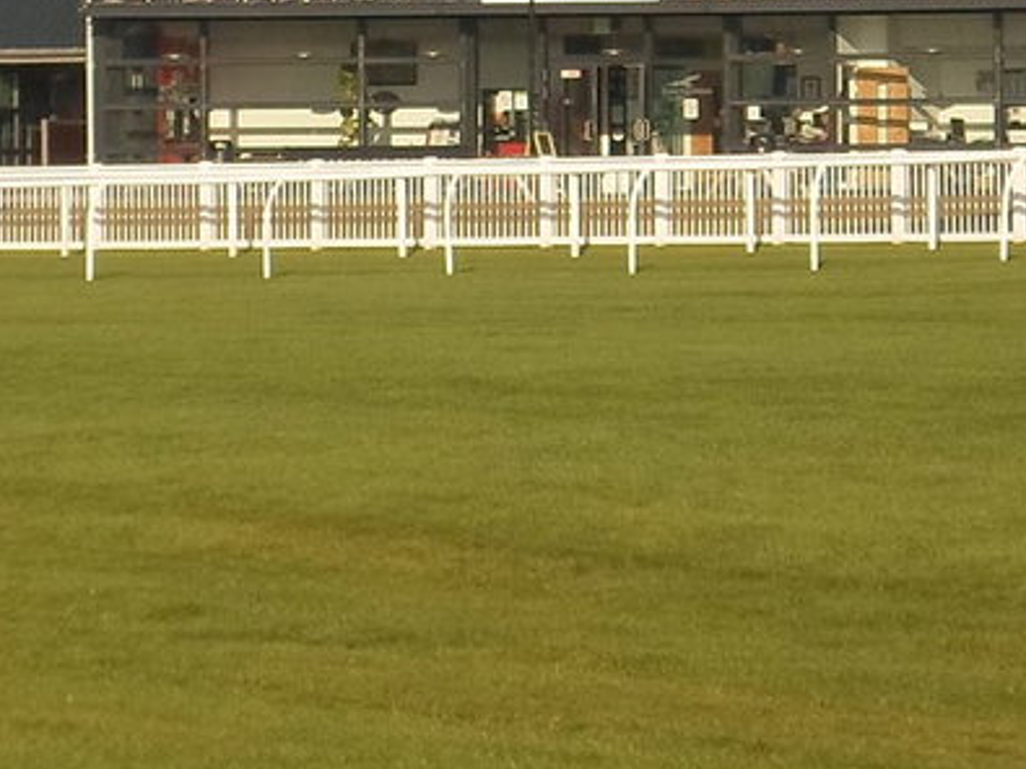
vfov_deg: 4.5
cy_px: 236
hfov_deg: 6.0
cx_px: 639
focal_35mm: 328
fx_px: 9719
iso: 80
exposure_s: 1/500
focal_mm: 14.6
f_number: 4.7
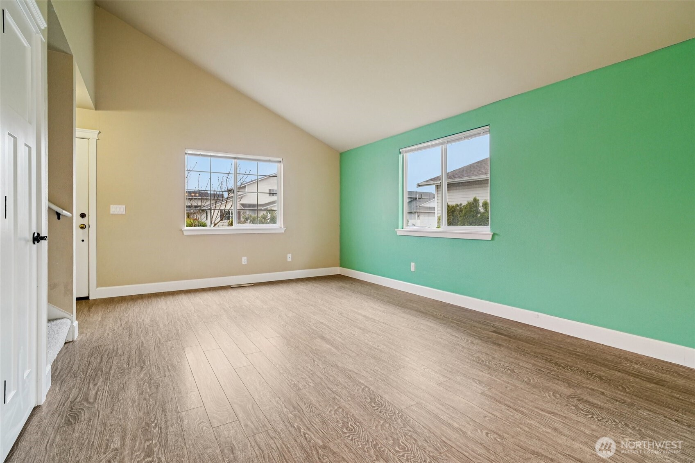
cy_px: 232
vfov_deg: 73.7
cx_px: 348
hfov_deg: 96.7
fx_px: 309
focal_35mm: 16
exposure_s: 1/50
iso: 1600
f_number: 8
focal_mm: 16
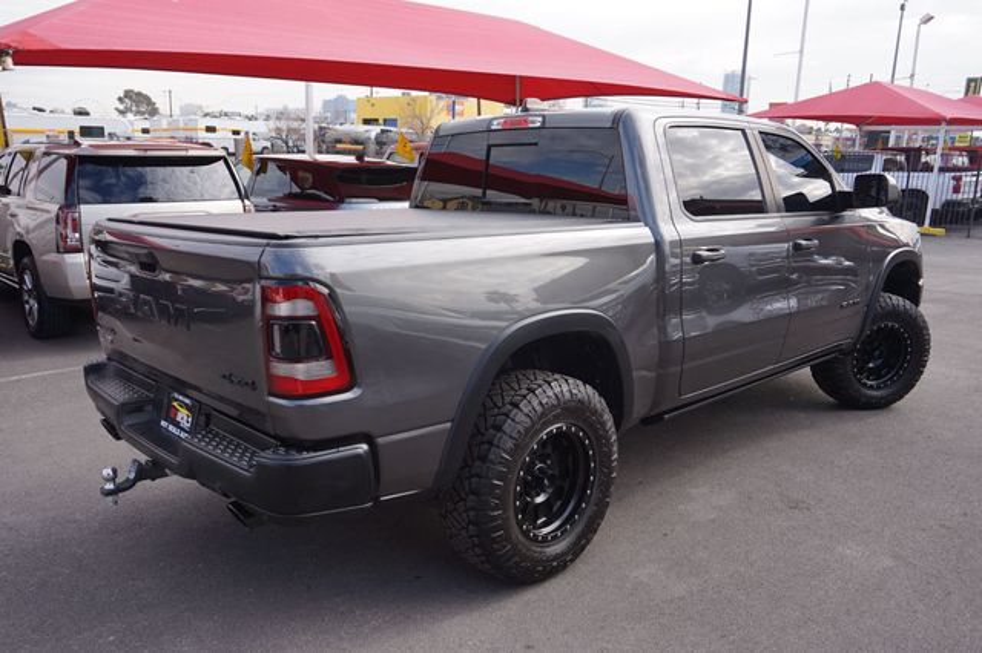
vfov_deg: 45.6
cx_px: 491
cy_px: 326
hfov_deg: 64.6
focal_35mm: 28
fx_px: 777
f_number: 5.6
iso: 100
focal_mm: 19
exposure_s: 1/200
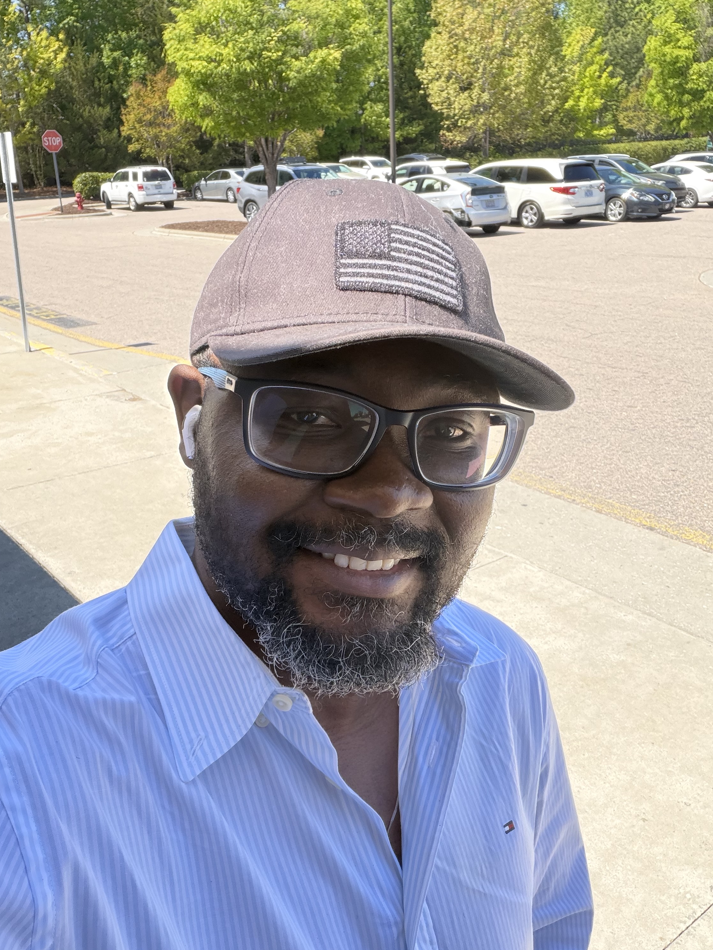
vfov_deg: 58.4
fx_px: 851
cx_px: 349
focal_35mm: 31
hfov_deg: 45.4
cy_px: 472
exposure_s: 1/208
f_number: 1.9
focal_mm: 2.71
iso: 50
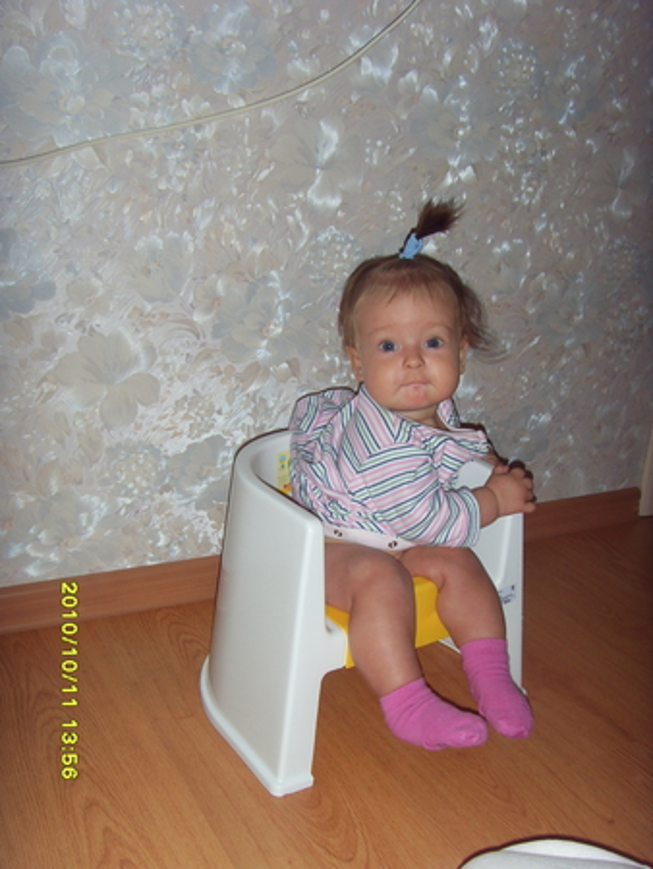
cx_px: 326
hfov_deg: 36.9
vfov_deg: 47.8
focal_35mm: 39
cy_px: 434
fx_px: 980
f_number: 3.5
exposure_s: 1/45
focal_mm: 6.6
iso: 100
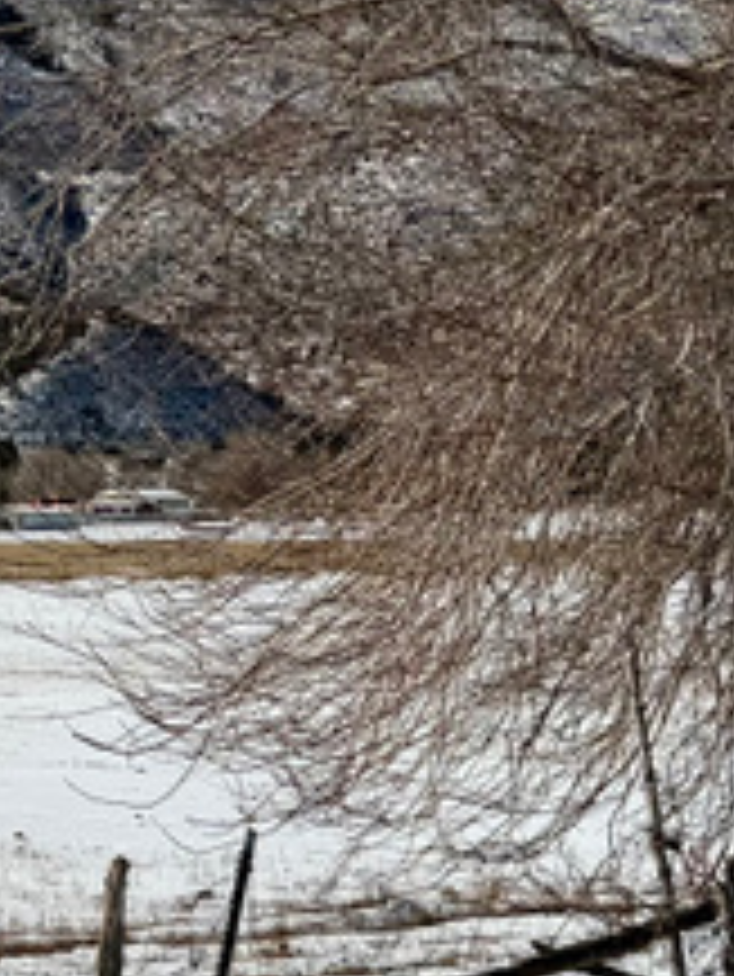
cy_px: 490
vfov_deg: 17.4
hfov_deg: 12.2
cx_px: -518
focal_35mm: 113
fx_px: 3192
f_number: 1.78
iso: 80
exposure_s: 1/14286
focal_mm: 6.76
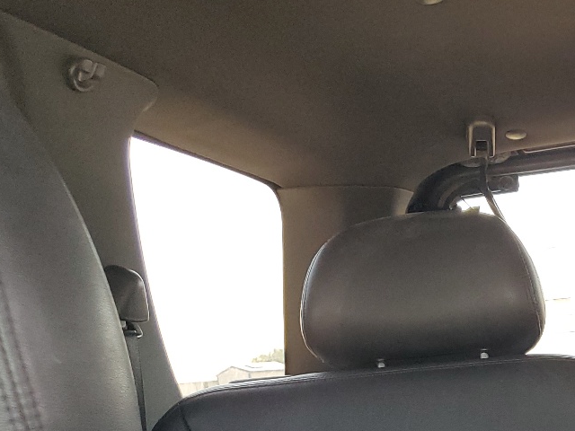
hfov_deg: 26.6
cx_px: 686
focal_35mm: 65
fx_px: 1080
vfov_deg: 21.1
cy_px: 509
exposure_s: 1/120
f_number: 1.5
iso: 96
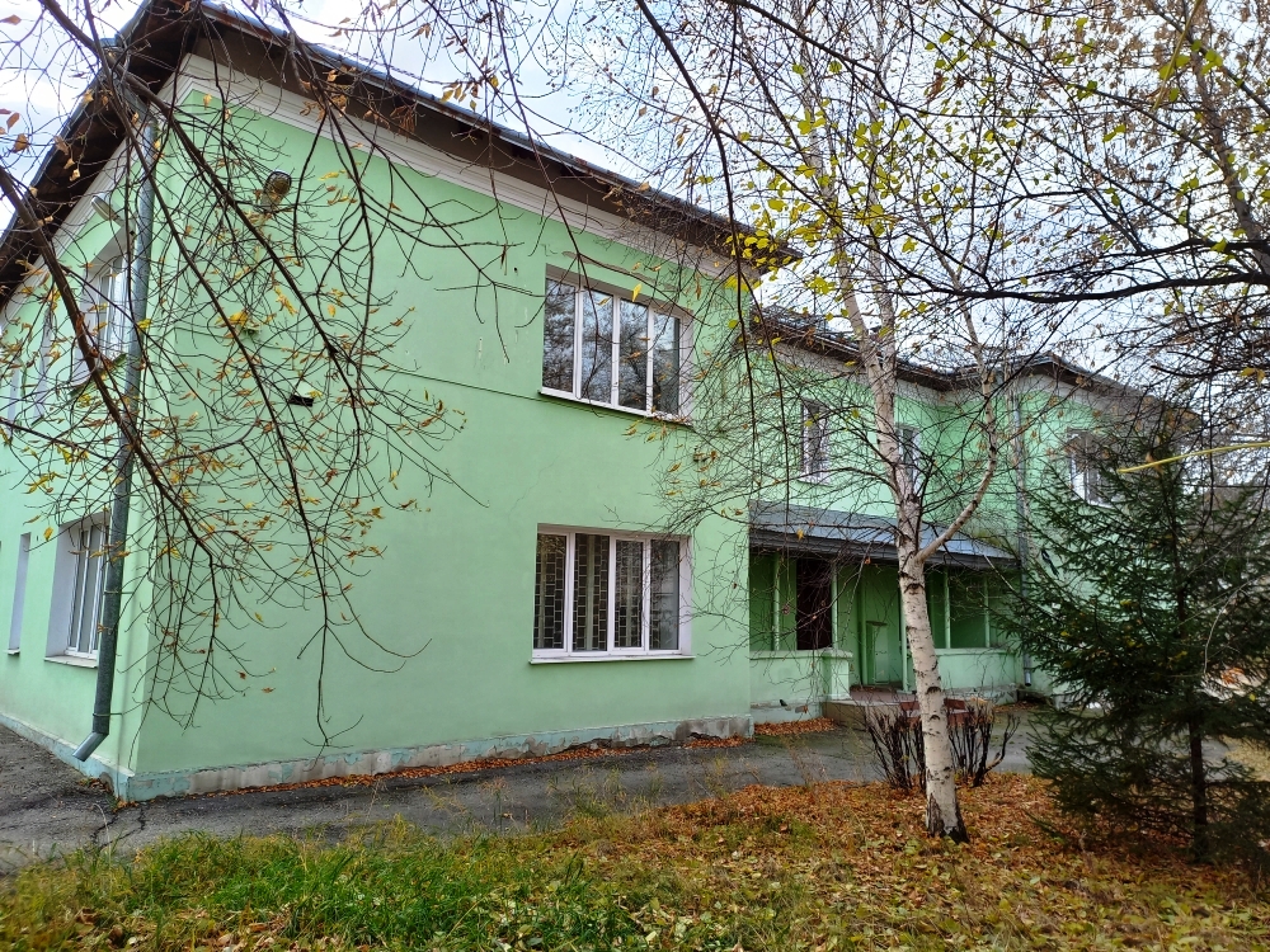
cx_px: 635
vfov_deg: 54.9
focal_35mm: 25
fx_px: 917
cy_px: 476
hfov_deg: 69.4
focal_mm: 4.65
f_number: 1.8
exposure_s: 1/328
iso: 50
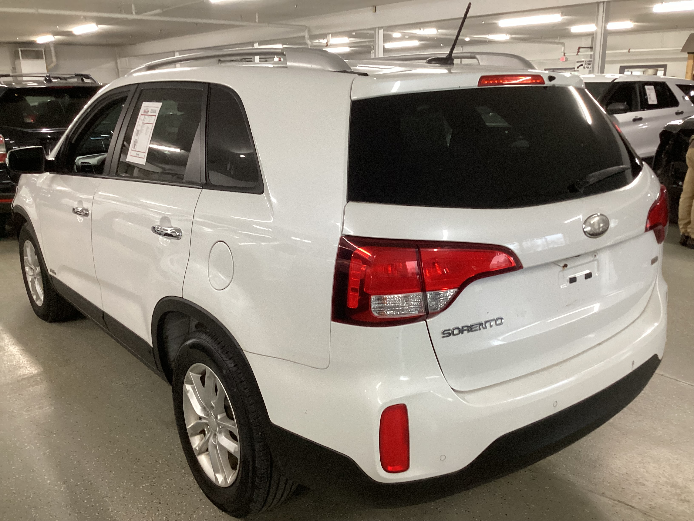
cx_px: 347
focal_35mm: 31
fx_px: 622
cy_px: 260
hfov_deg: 58.4
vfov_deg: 45.4
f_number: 2.4
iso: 200
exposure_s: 1/50
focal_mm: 3.3
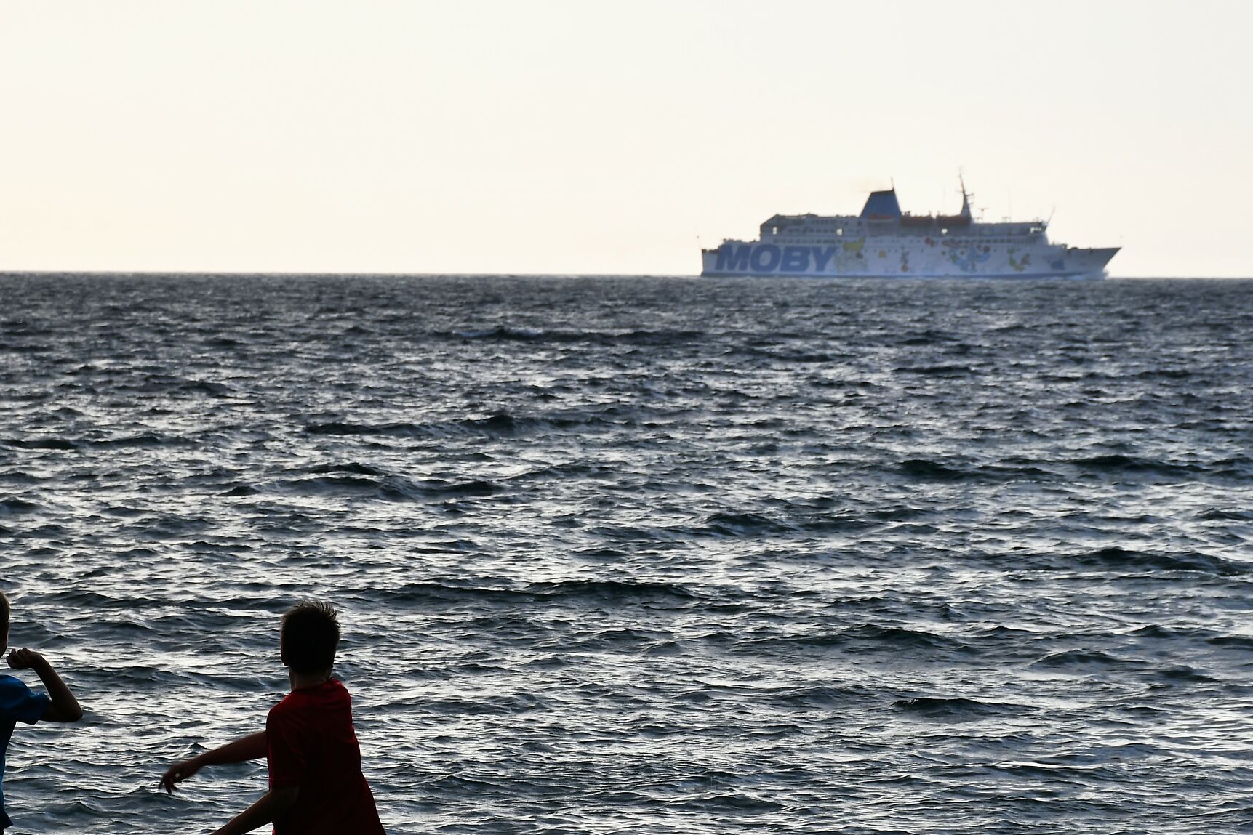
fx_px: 5430
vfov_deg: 8.8
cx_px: 588
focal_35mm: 156
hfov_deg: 13.2
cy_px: 570
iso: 100
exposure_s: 1/125
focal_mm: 75
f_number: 6.3
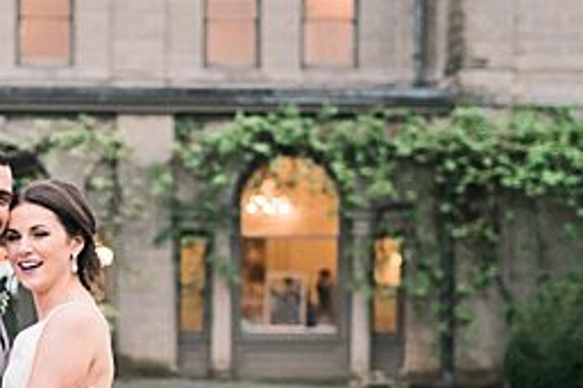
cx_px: 9
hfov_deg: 15.7
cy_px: 344
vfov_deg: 10.6
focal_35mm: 128
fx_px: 2071
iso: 800
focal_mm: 35
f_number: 1.8
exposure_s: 1/1000
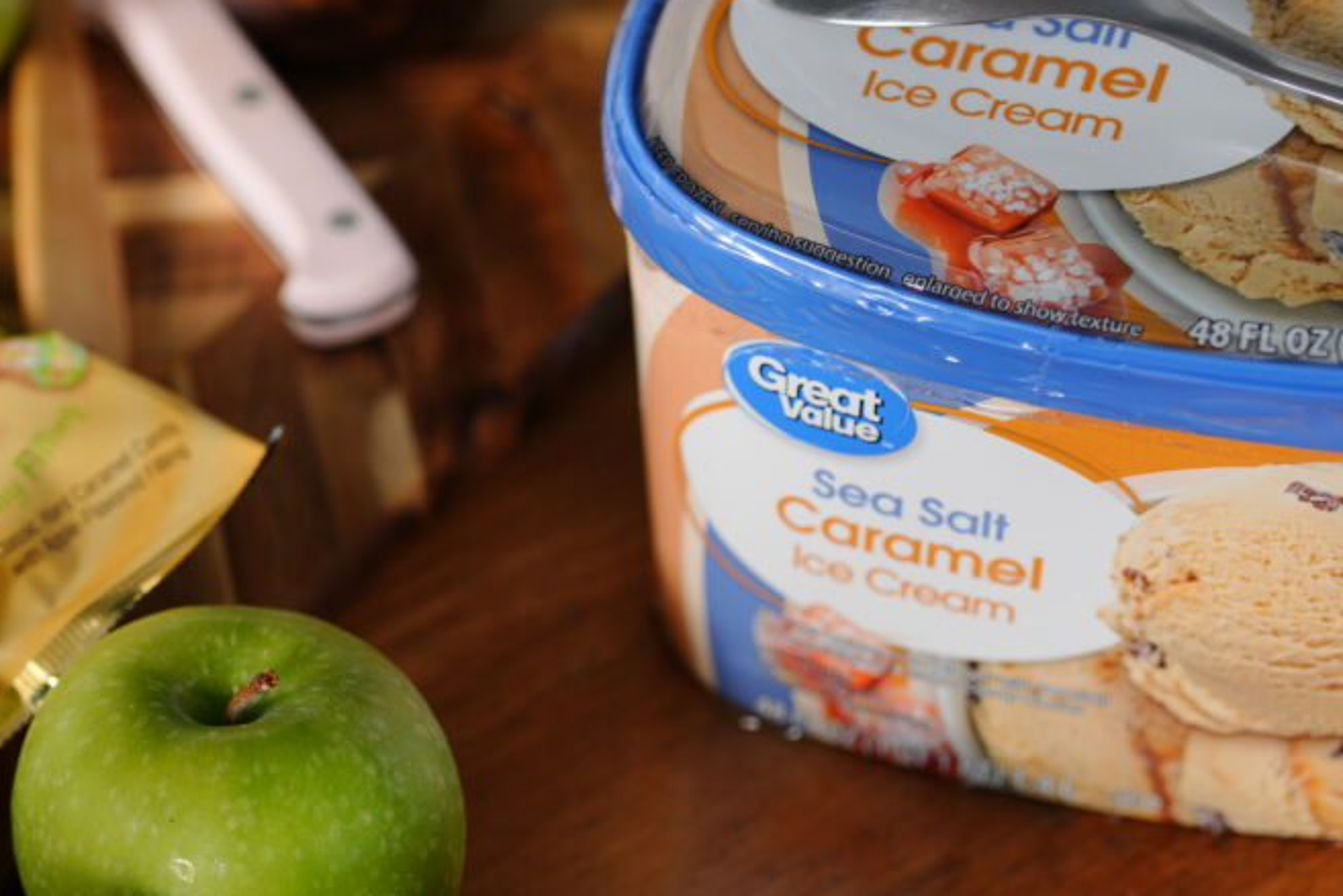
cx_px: 329
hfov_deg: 15.6
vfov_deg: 10.4
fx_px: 4887
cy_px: 686
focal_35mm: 131
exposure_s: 1/50
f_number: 2.2
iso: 100
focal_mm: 56
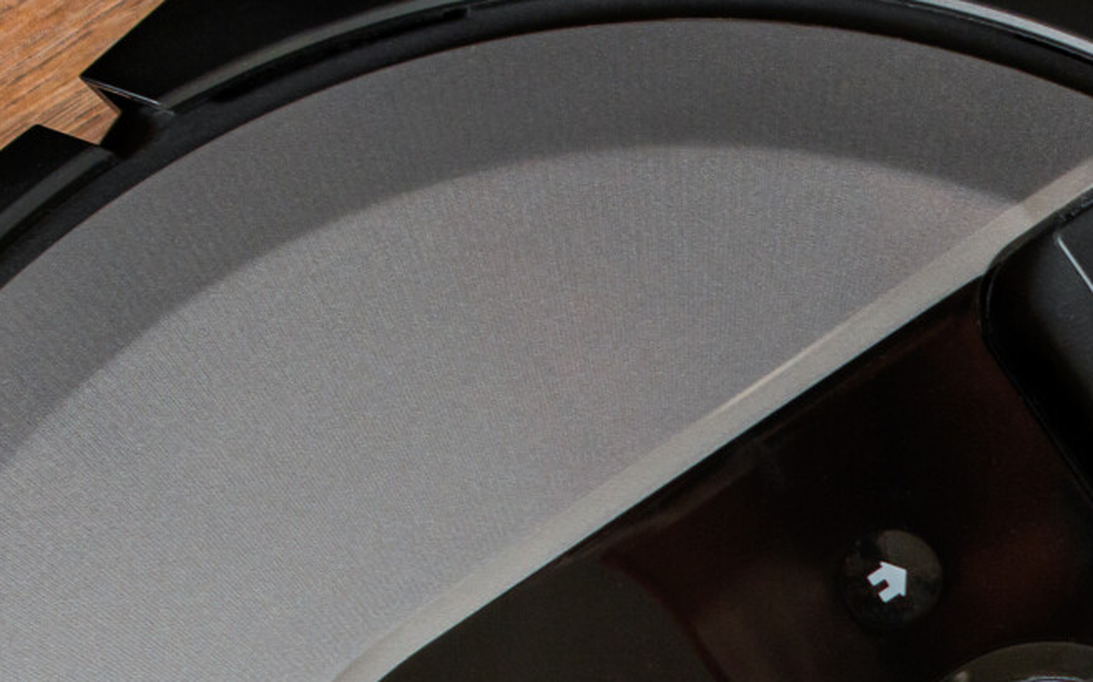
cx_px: 1473
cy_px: 907
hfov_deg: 8.7
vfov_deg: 5.5
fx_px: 7088
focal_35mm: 238
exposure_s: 1/100
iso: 800
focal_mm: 40
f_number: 4
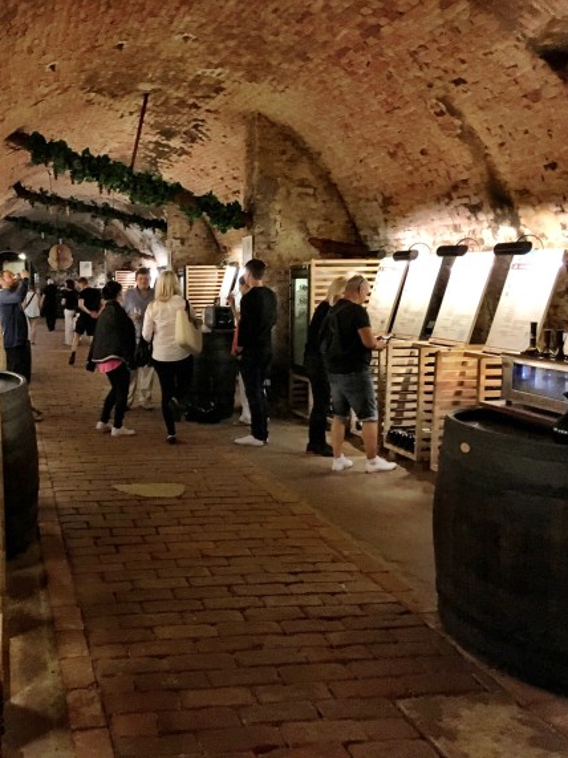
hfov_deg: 35.8
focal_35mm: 39
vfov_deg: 47.9
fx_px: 854
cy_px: 378
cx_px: 131
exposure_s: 1/17
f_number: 2.2
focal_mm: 4.15
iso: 200
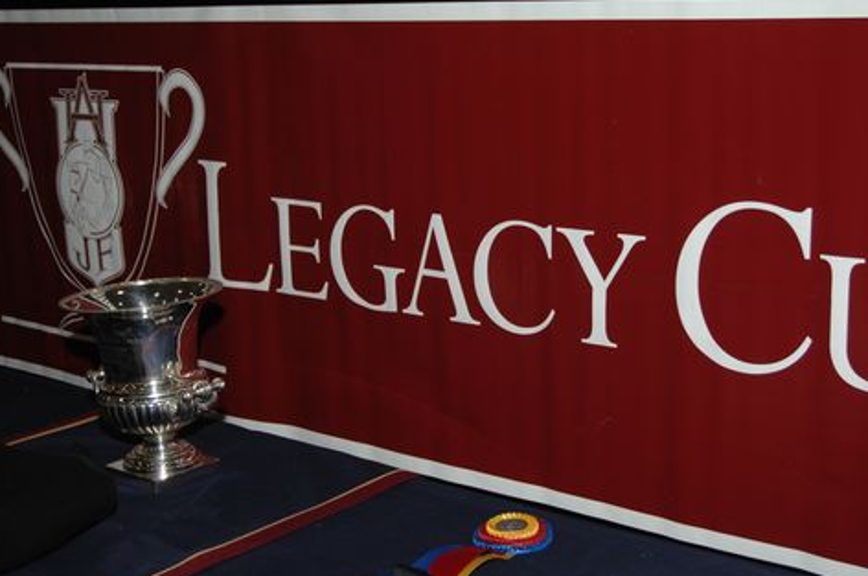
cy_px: 273
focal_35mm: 57
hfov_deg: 35.1
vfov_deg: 23.7
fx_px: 1372
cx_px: 487
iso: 200
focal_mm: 28
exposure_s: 1/125
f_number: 4
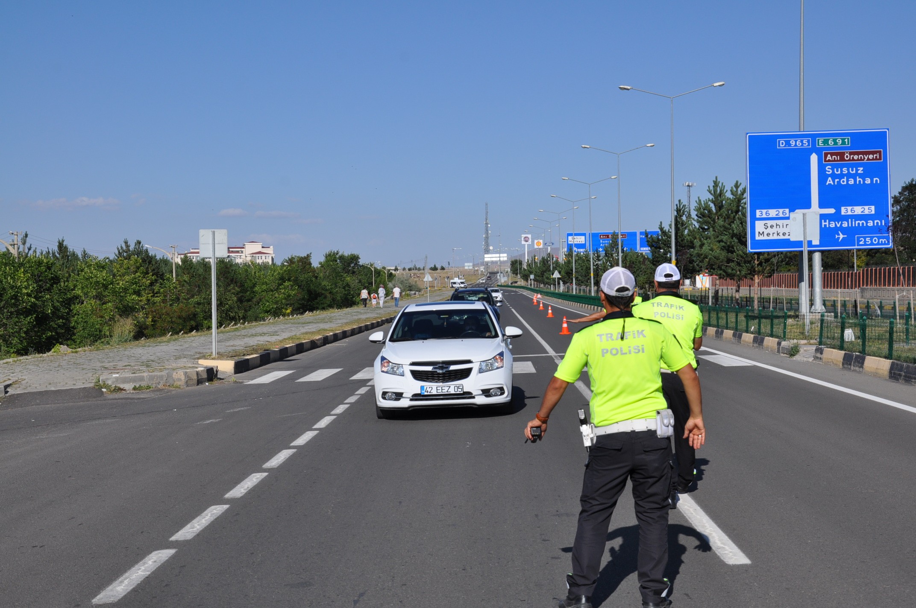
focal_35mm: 60
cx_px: 458
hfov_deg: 33.4
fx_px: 1525
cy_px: 304
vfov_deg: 22.6
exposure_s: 1/500
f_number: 11
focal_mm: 40
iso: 200
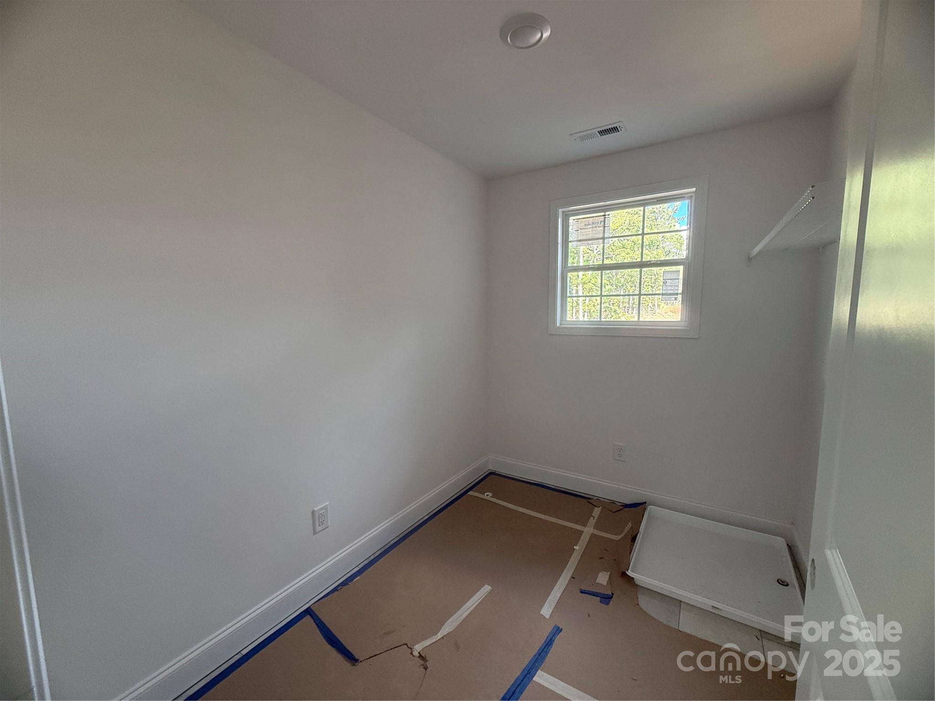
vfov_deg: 85.7
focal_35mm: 14
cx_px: 468
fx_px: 378
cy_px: 350
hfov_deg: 102.1
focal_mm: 2.22
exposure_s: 1/99
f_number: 2.2
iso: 250
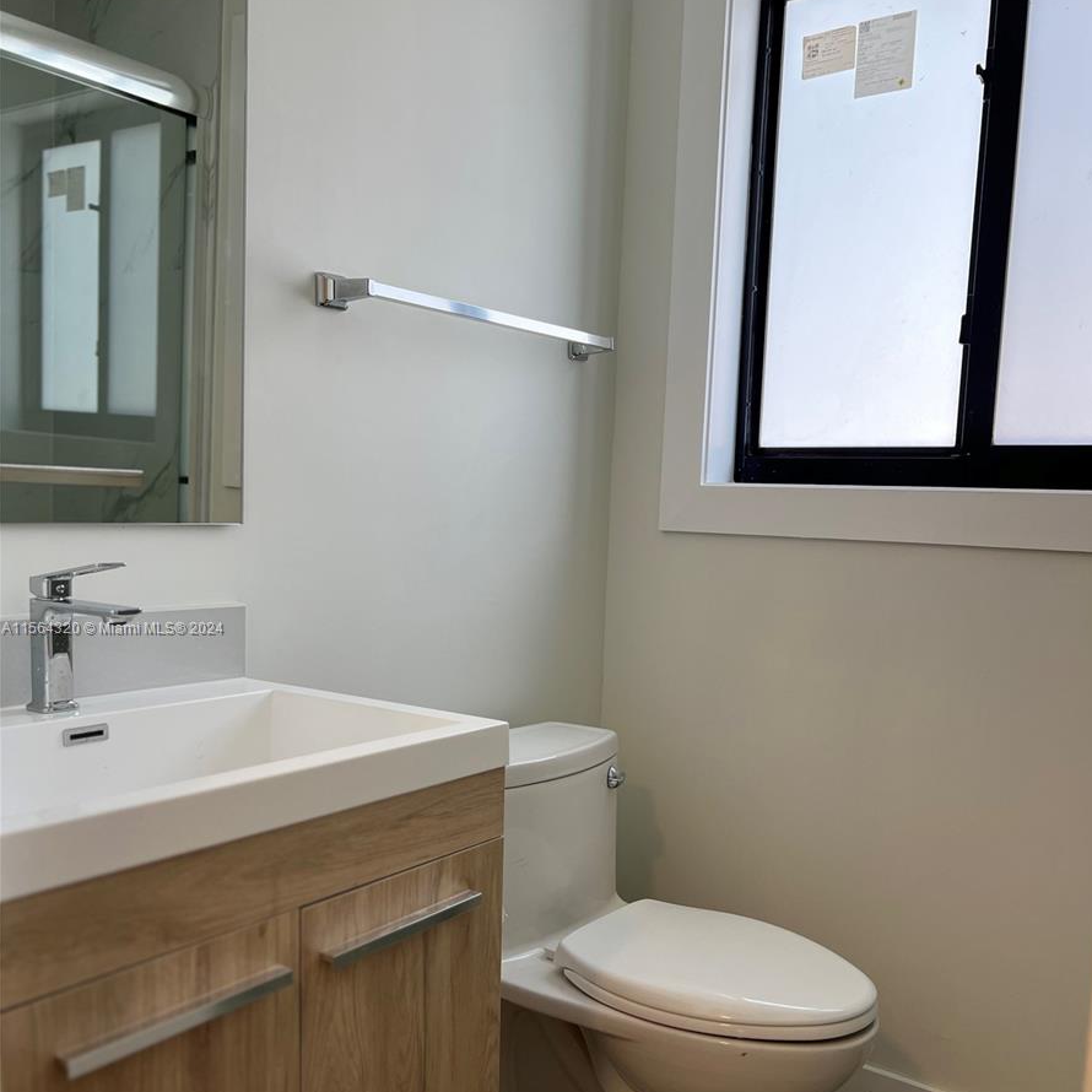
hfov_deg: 52.5
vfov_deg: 52.3
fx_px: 1106
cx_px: 551
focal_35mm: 31
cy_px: 629
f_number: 1.5
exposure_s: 1/120
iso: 64
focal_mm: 5.7
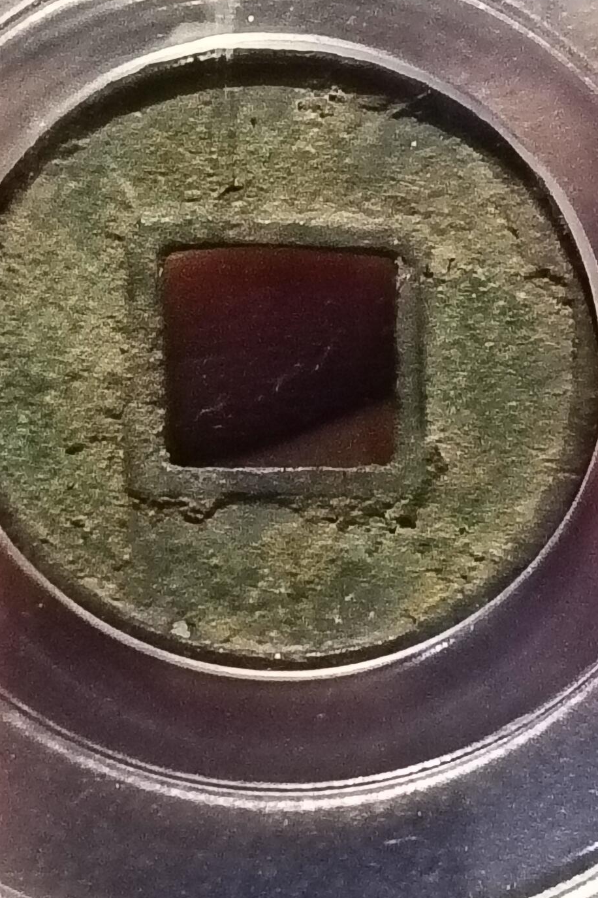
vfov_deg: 15.2
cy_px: 328
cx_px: 220
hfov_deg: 10.1
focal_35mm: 135
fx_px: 3365
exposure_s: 1/33.3
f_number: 1.8
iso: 1000
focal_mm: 3.98
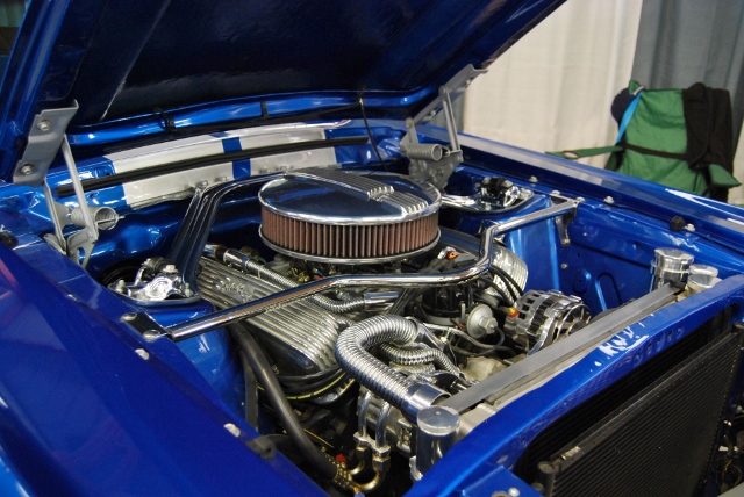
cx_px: 372
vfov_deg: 38.4
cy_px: 248
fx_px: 714
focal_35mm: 34
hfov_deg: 55.1
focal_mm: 23
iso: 800
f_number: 3.8
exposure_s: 1/30
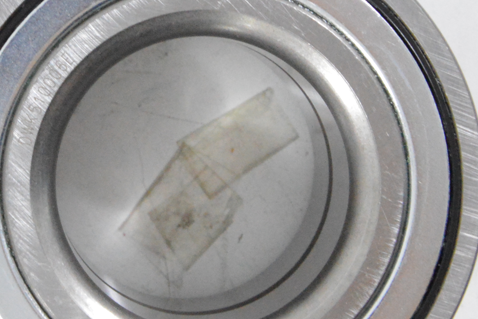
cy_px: -18
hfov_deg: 11.7
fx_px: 2297
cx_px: -29
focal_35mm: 173
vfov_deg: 7.9
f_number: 7.1
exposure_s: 1/100
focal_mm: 32
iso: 3200
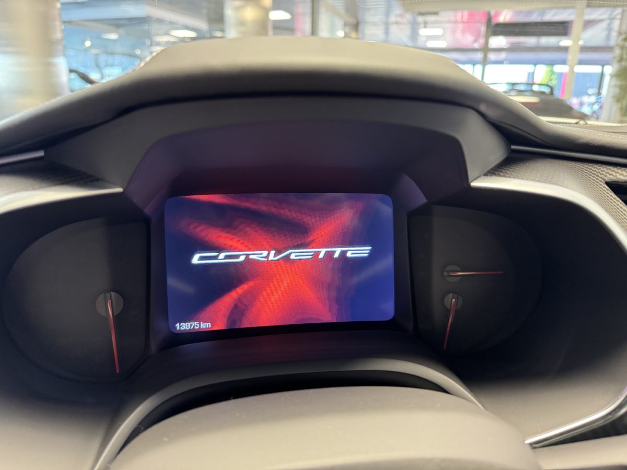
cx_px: 314
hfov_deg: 71.6
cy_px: 235
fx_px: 435
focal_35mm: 24
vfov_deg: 56.8
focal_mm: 6.76
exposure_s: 1/50
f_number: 1.78
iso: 800
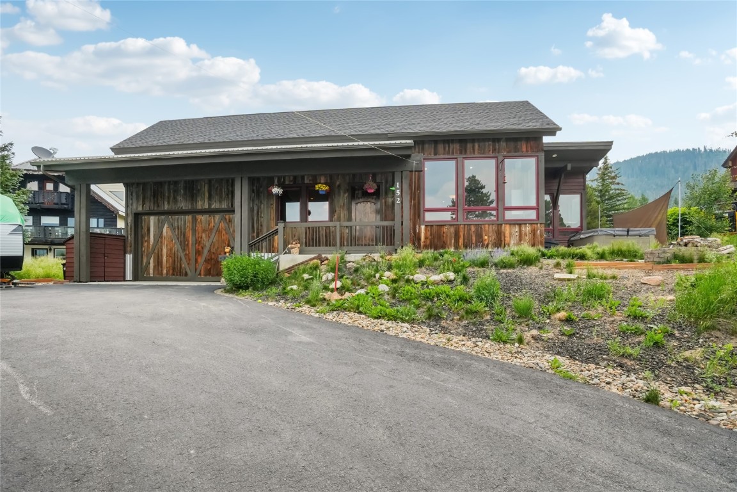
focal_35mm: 15
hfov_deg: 100.4
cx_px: 368
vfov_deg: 77.3
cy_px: 246
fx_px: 307
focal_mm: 10
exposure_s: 1/500
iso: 400
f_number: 8
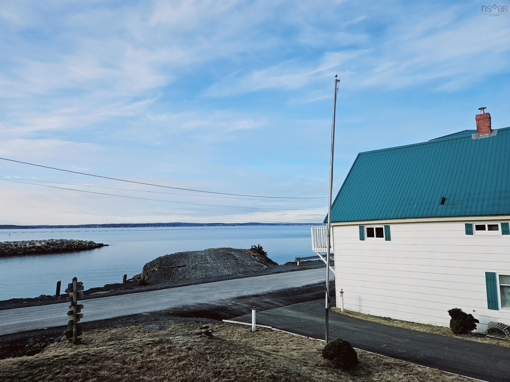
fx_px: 339
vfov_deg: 58.9
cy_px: 191
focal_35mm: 23
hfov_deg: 73.9
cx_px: 255
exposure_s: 1/1650
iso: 25
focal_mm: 5.4
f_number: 1.8
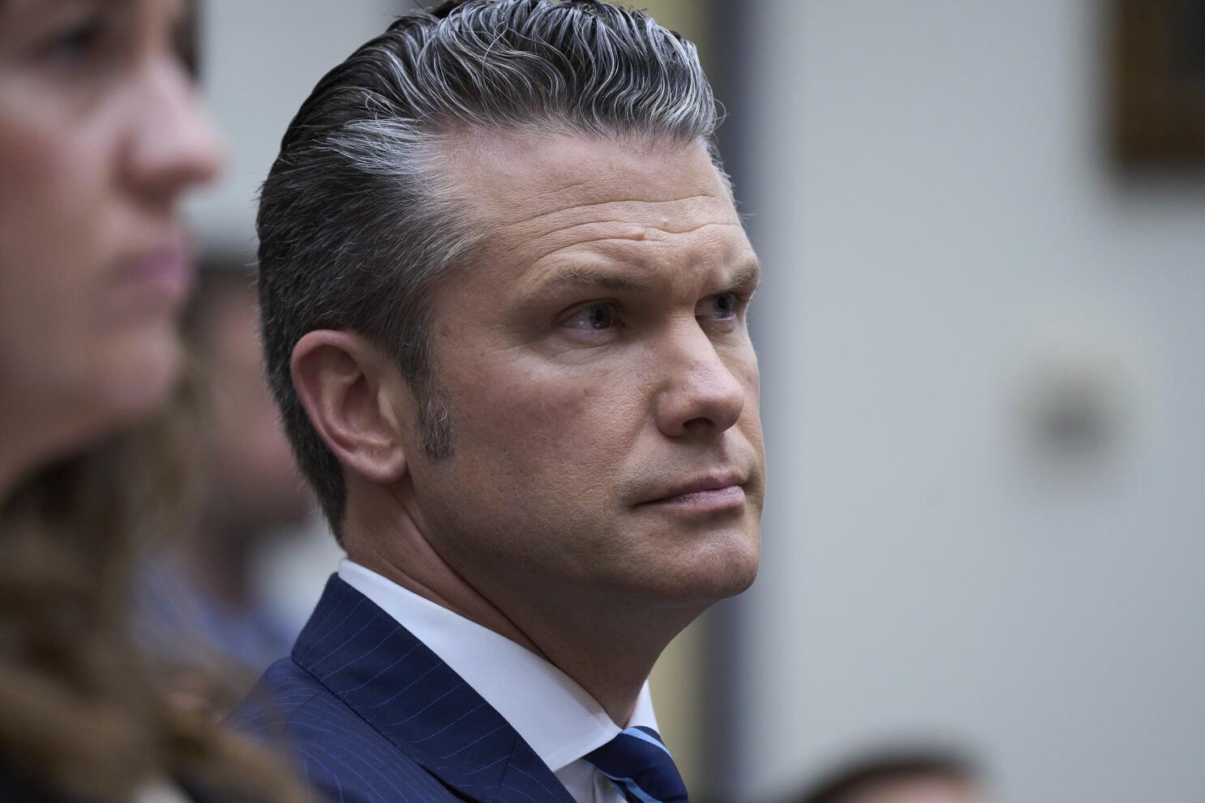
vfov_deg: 3.4
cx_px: 602
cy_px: 402
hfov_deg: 5.2
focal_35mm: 400
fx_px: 13389
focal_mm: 400
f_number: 5.6
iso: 4000
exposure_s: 1/320
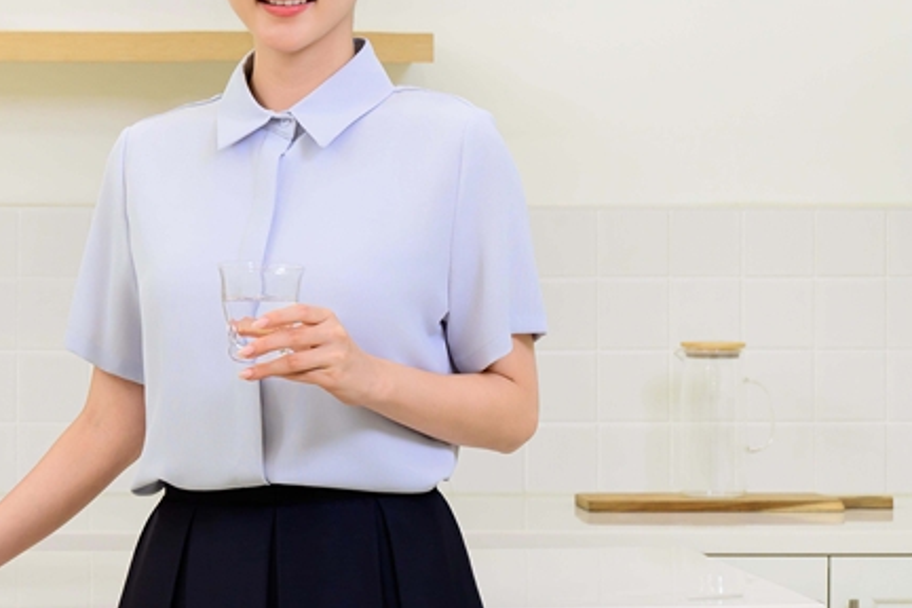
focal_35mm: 199
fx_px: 5041
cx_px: -141
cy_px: 185
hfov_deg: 10.2
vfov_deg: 6.9
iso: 800
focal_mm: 86
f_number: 9.5
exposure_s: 1/125
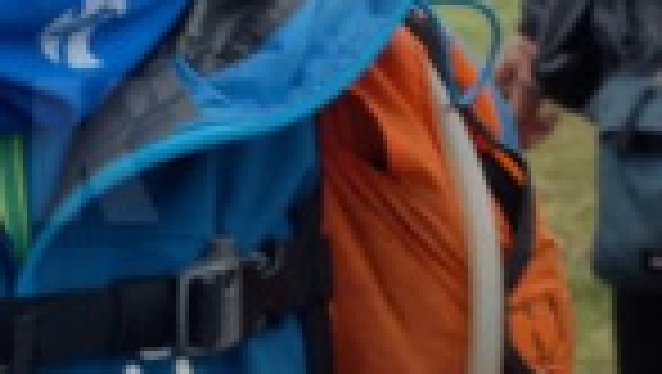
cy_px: 288
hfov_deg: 10.1
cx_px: -419
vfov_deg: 5.9
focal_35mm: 205
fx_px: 3602
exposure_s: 1/320
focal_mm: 24
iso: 200
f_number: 8
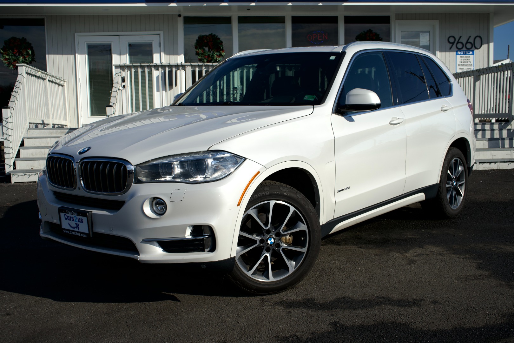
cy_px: 172
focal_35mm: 40
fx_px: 571
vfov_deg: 33.4
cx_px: 257
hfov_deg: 48.5
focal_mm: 40
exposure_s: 1/800
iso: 100
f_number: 8
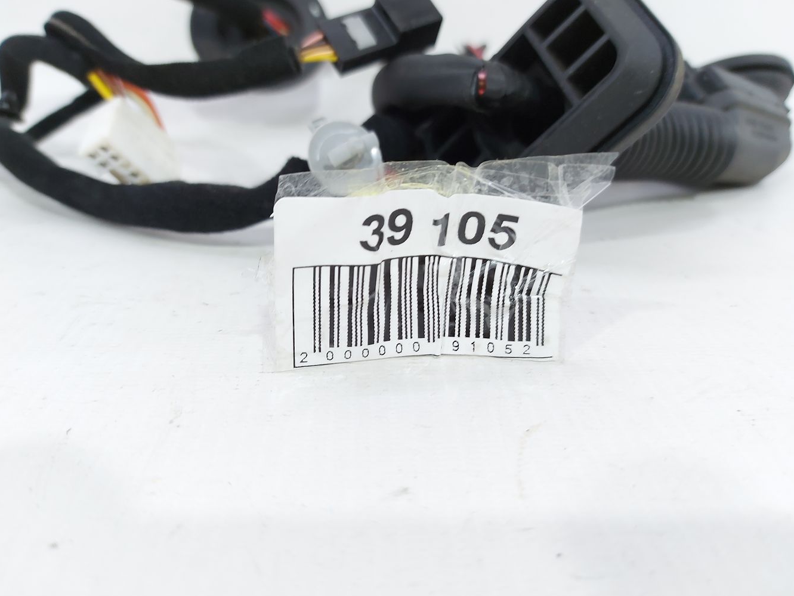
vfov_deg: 54.9
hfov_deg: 69.4
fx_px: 574
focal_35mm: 25
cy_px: 290
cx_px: 393
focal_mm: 5.23
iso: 80
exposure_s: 1/50
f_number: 1.8
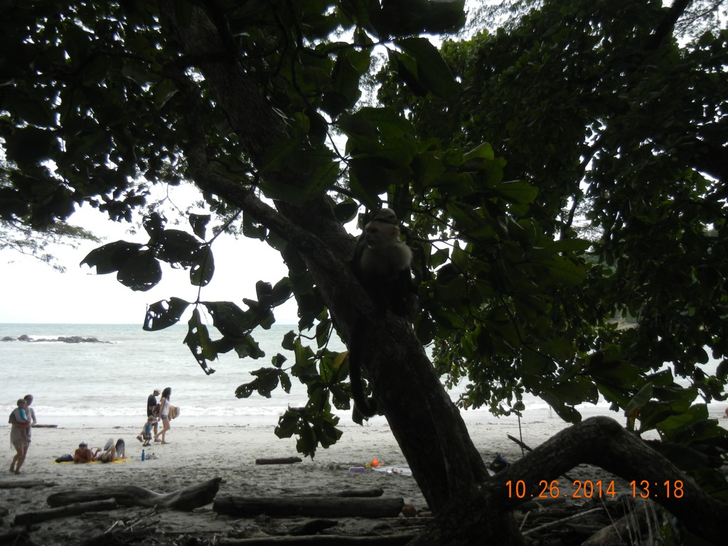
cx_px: 364
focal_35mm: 30
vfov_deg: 46.8
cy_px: 273
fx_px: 631
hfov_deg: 60.0
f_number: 7
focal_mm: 5.4
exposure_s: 1/208
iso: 160
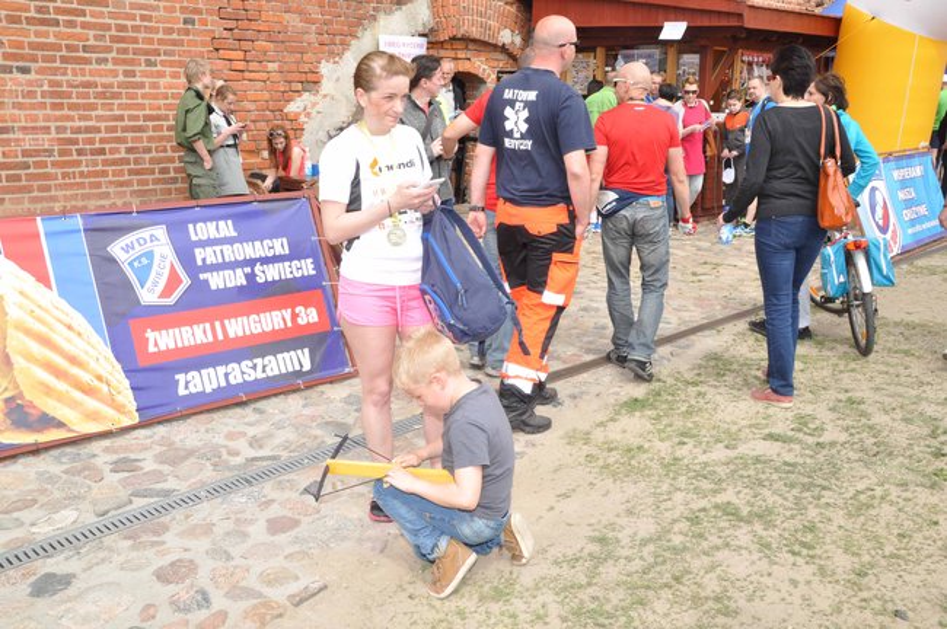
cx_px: 474
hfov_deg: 57.3
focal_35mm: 33
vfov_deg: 39.9
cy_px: 314
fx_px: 867
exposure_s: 1/200
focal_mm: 22
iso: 500
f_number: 14
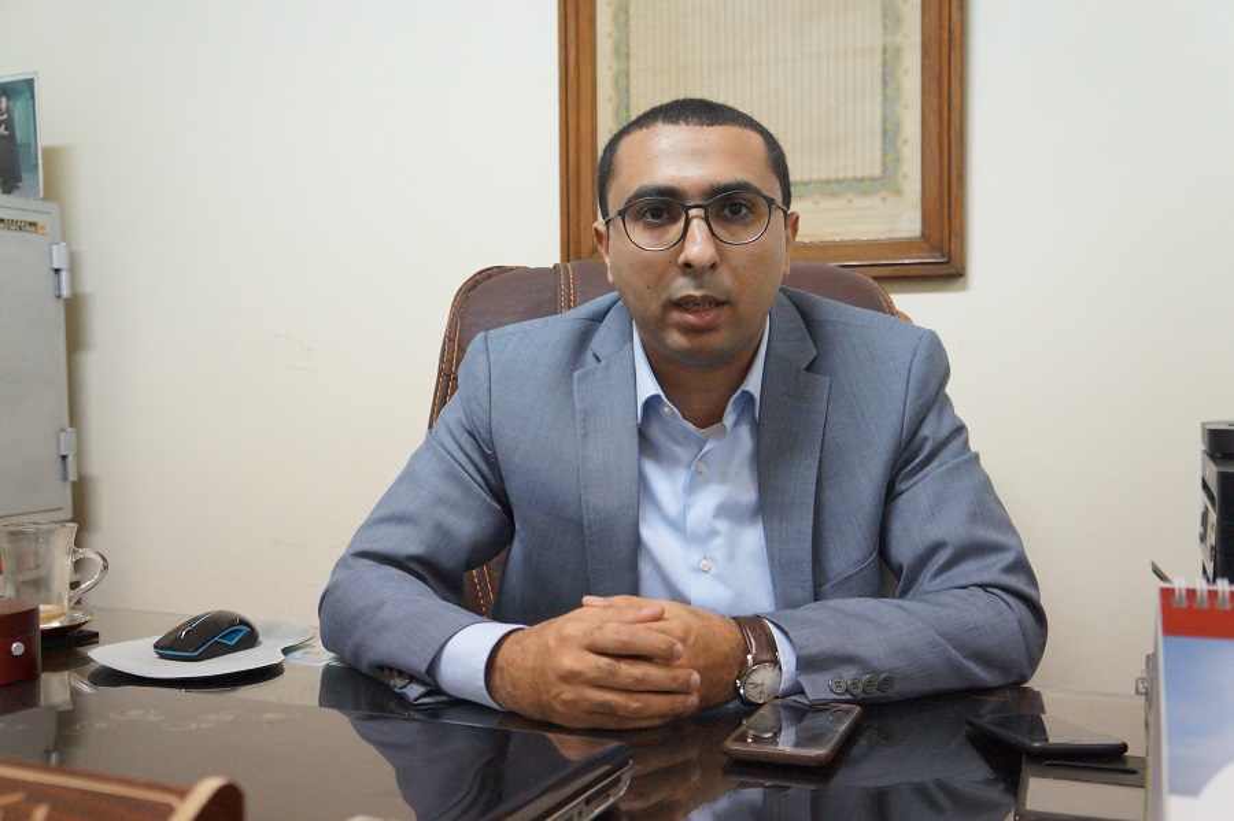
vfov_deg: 38.3
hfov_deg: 55.1
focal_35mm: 34
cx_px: 617
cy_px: 410
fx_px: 1182
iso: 2500
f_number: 4
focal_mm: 23
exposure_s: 1/160
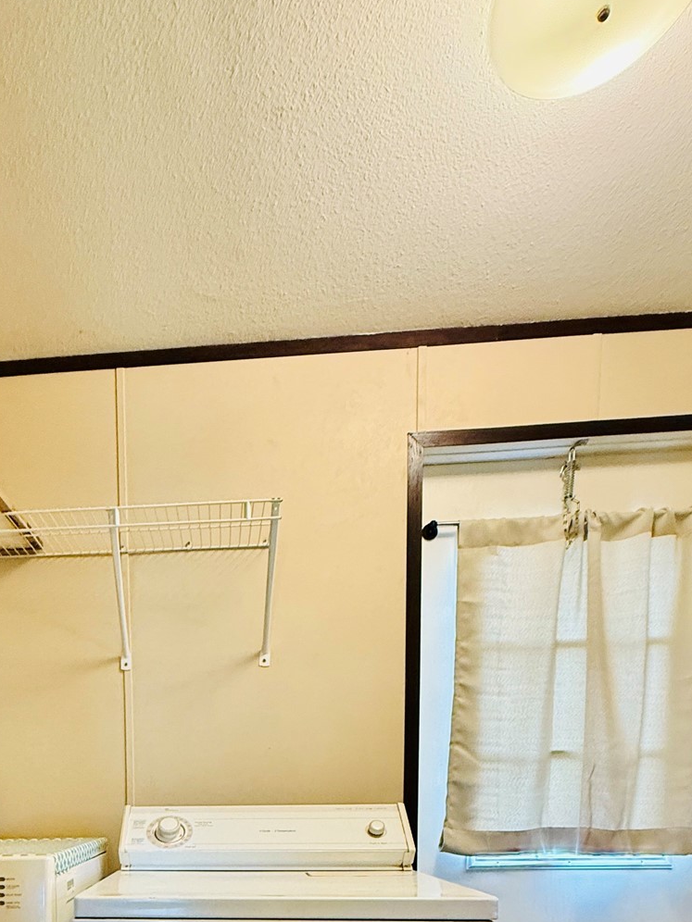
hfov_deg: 48.8
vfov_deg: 54.7
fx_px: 720
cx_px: 150
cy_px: 867
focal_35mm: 27
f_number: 2.2
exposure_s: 1/60
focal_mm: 2.22
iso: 320
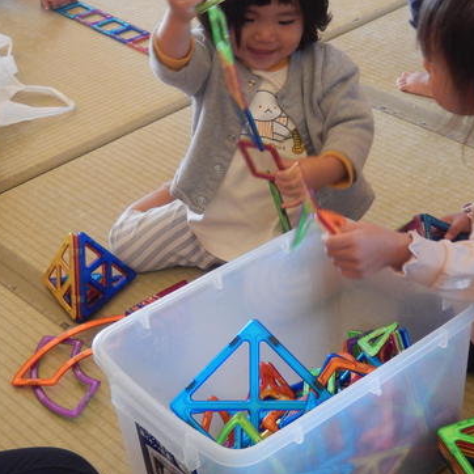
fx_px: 1193
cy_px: 185
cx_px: 318
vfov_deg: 22.4
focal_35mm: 77
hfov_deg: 22.4
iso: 400
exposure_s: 1/30
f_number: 4.3
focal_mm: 8.1
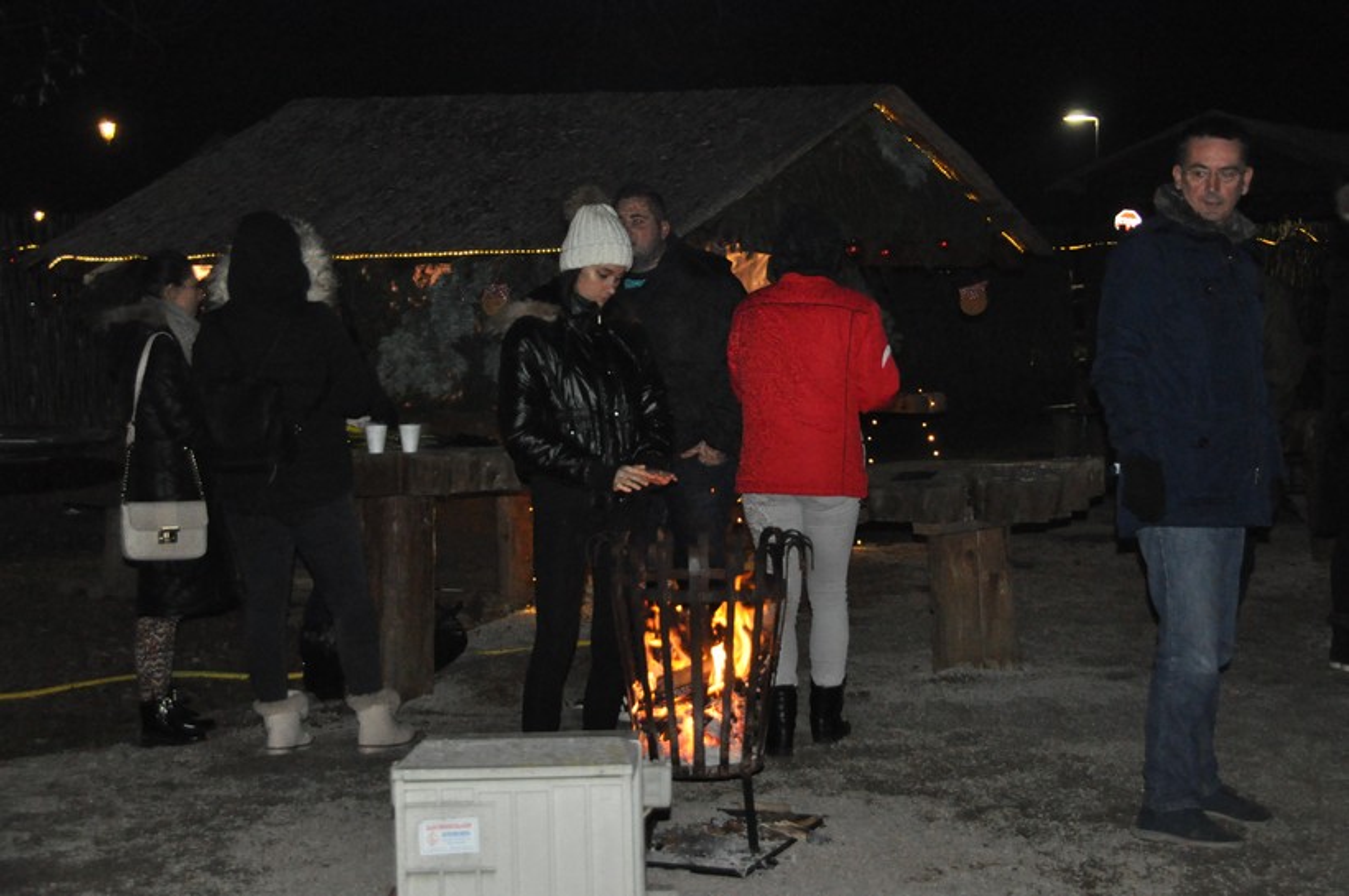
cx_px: 674
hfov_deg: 33.4
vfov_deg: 22.6
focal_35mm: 60
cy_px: 448
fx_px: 2246
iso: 3200
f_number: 5
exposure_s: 1/200
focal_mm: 40
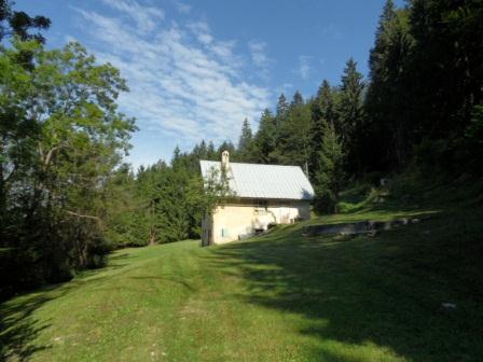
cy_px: 181
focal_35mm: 24
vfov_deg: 56.8
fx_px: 335
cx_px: 242
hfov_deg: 71.6
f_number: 4.6
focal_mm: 3.9
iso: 80
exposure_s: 1/500
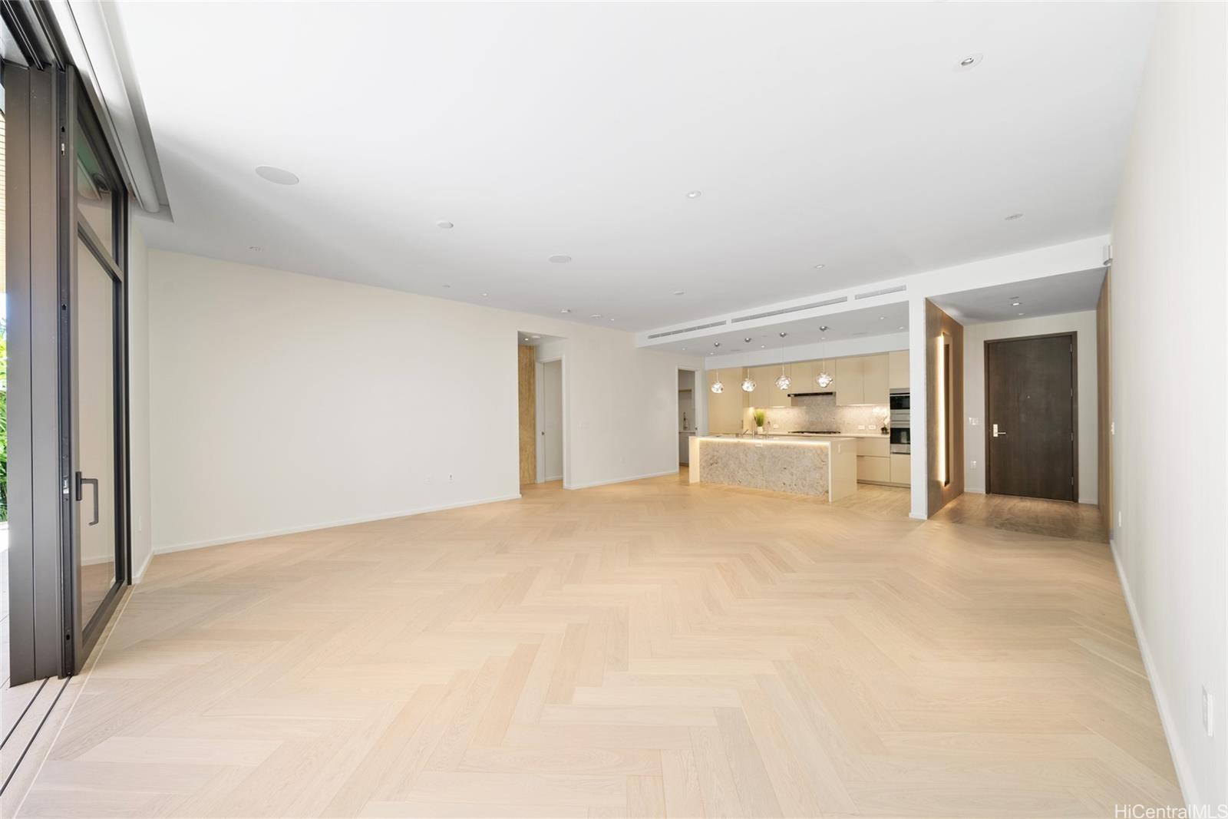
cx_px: 614
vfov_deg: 90.0
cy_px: 410
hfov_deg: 112.6
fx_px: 409
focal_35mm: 12
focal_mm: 12
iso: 125
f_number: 9
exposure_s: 1/5
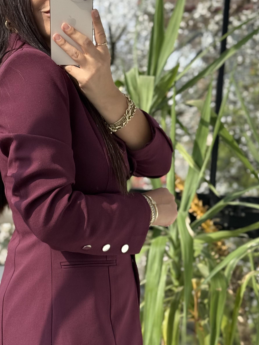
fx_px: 808
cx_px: 71
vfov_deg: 24.1
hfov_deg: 18.1
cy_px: 186
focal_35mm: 81
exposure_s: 1/810
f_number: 1.78
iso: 80
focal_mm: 6.76
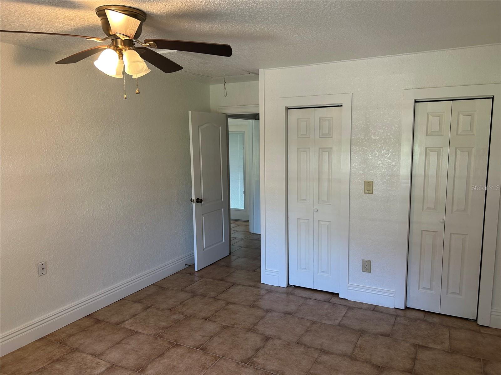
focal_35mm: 26
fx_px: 376
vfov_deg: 53.1
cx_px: 250
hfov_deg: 67.3
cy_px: 188
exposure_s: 1/60
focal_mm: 5.7
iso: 80
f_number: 1.5
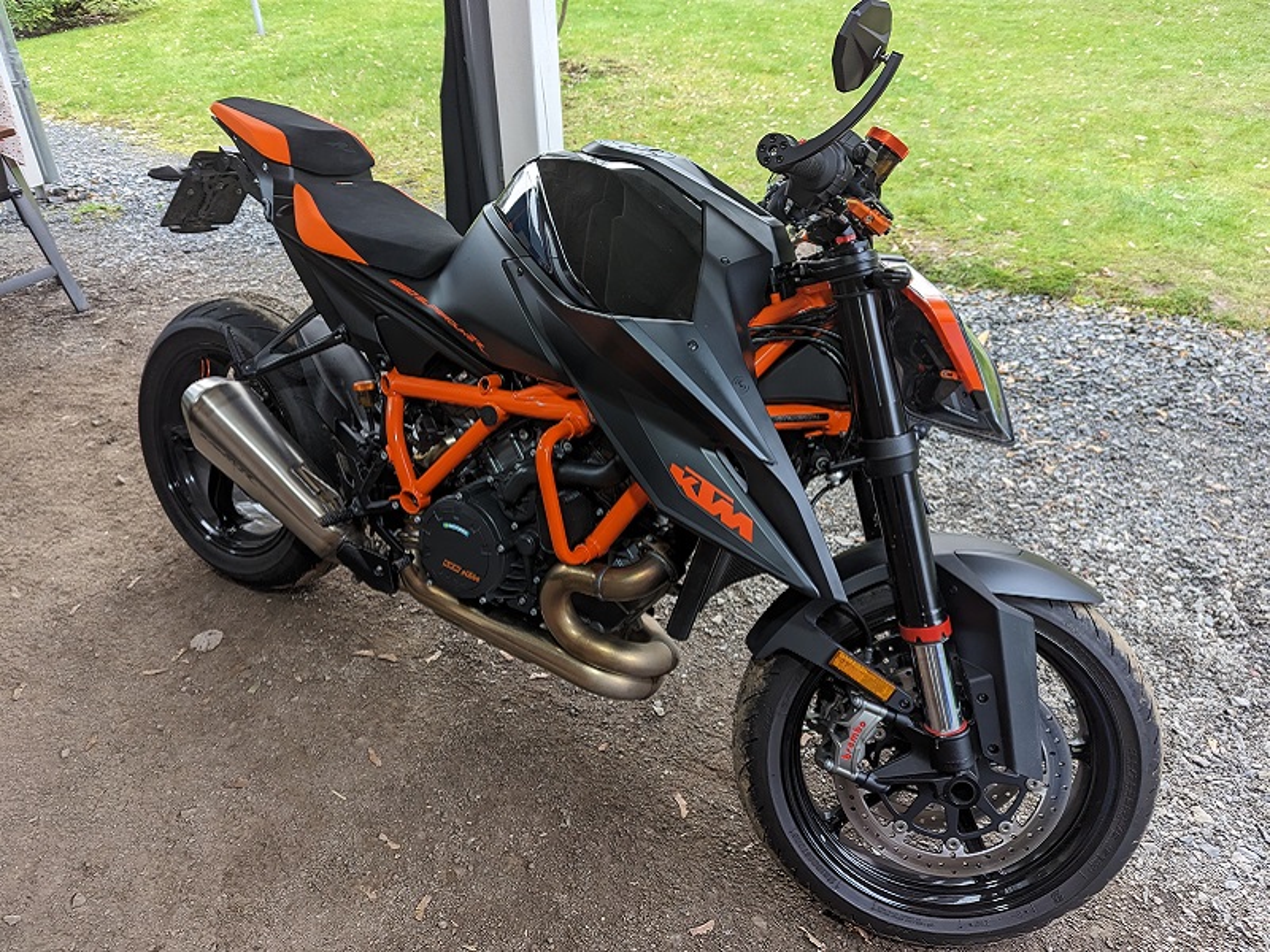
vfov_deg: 56.8
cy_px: 476
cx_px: 635
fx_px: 881
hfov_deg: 71.6
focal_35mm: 24
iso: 289
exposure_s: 1/71.5
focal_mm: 6.81
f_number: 1.85
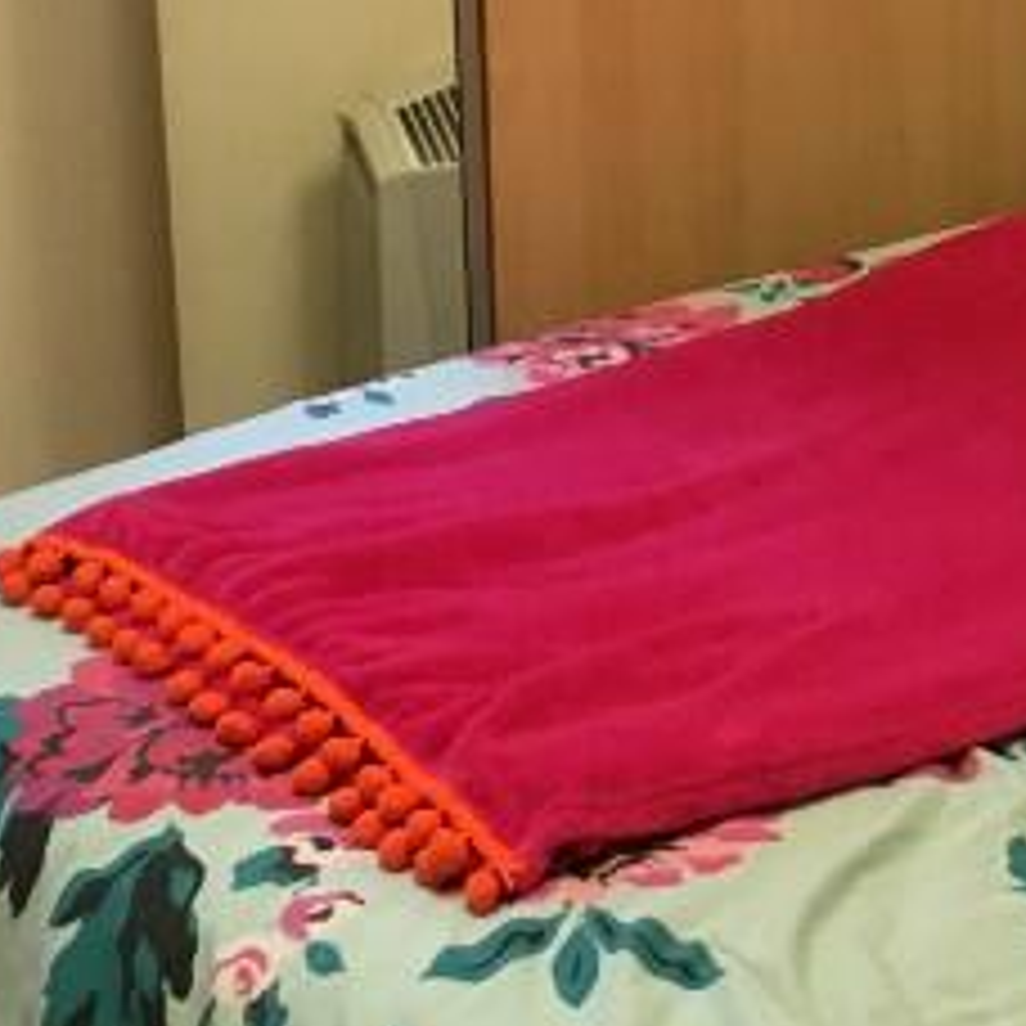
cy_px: -90
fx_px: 3856
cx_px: 868
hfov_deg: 15.0
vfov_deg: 14.8
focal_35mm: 115
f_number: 2.2
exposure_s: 1/33
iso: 80
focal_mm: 4.15
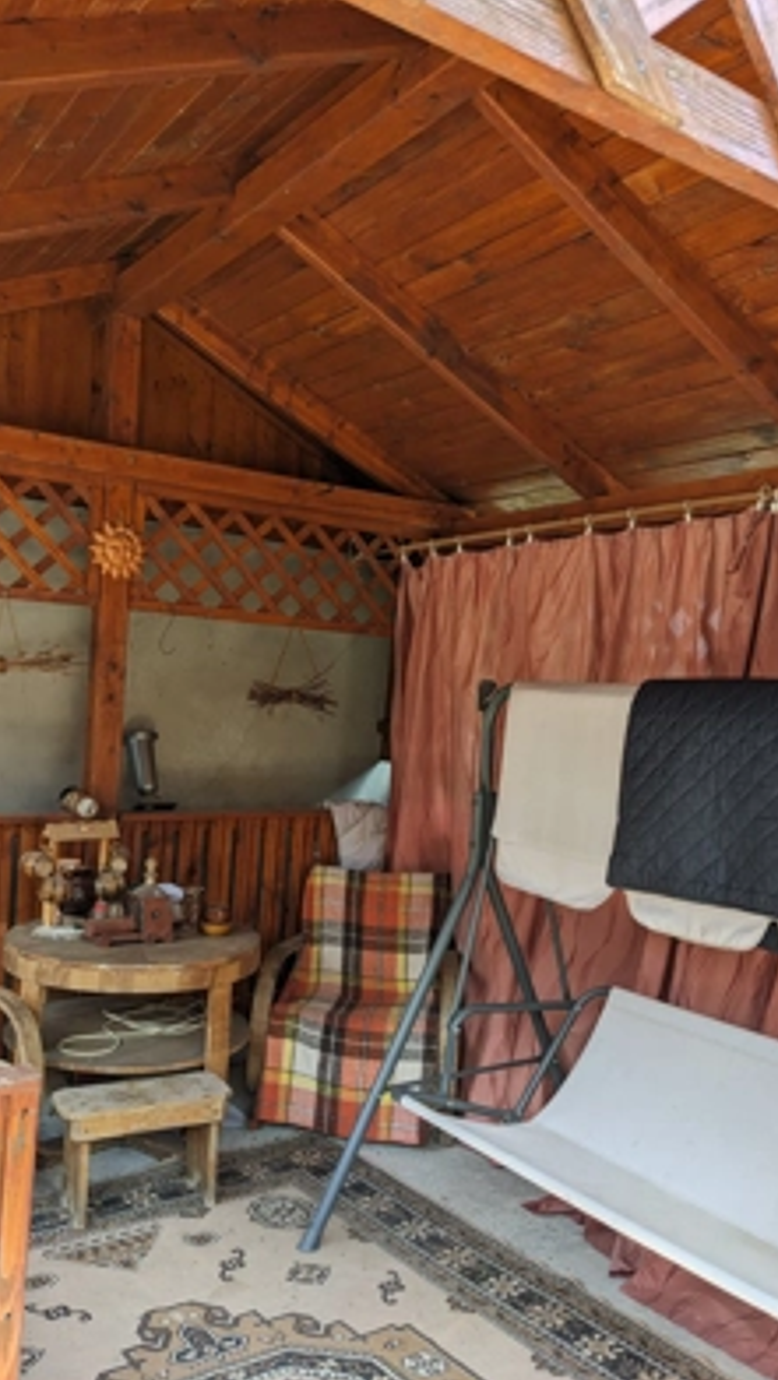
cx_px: 384
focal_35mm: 30
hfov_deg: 39.0
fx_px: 1098
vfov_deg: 64.3
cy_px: 701
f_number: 1.73
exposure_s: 1/192
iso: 36
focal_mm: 4.38
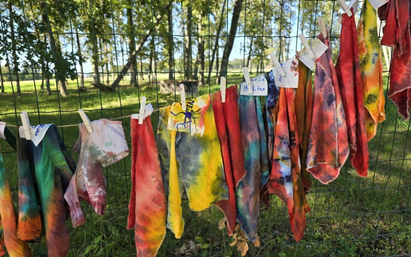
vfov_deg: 49.1
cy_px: 110
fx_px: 280
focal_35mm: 25
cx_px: 206
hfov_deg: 72.6
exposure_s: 1/180
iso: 16
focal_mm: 6.3
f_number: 1.7
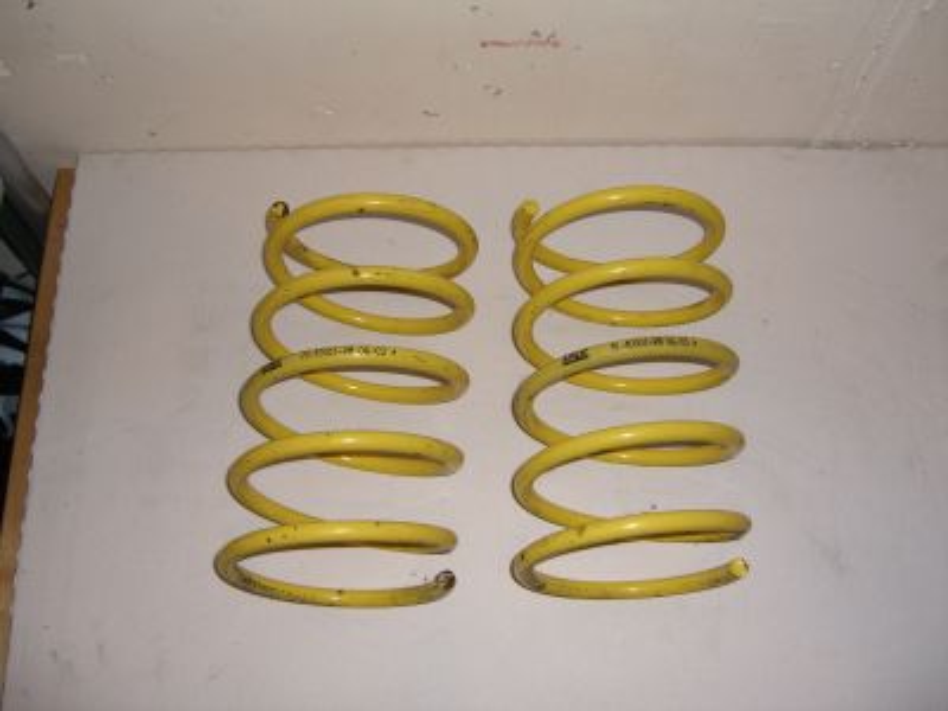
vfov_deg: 37.7
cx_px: 474
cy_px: 356
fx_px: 1041
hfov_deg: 49.0
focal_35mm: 38
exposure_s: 1/60
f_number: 2.8
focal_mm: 7.9
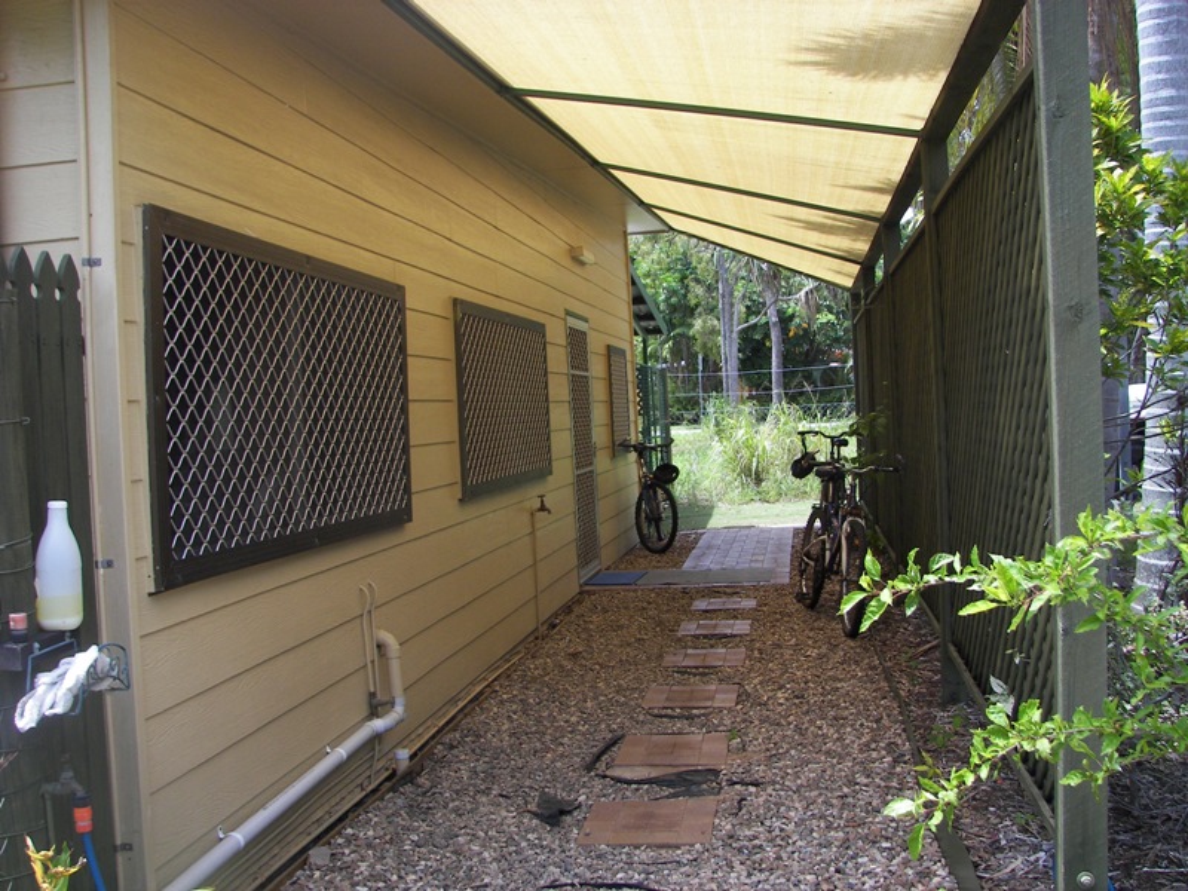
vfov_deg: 39.7
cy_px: 446
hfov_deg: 51.4
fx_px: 1235
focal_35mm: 36
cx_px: 594
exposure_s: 1/400
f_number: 2.8
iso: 64
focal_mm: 6
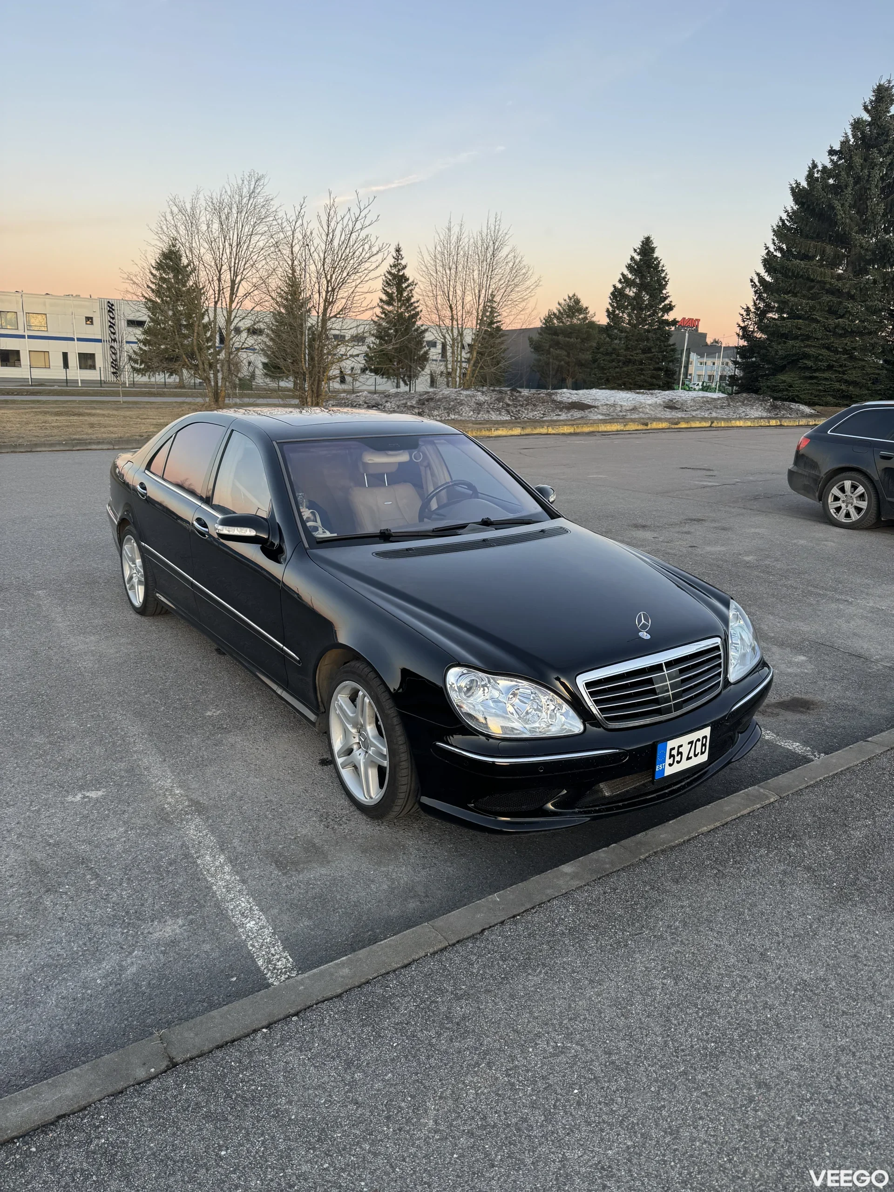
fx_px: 826
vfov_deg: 71.6
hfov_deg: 56.8
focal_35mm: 24
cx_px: 447
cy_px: 596
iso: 80
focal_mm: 6.76
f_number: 1.78
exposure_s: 1/121
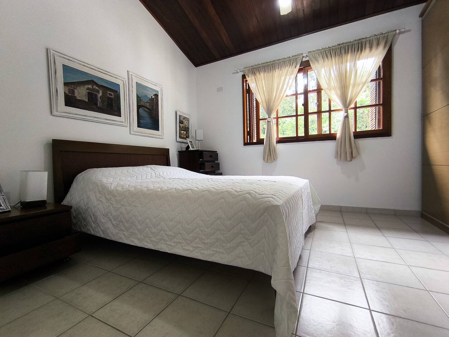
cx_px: 224
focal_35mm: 16
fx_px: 208
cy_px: 168
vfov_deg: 78.1
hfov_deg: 94.5
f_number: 2.2
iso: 160
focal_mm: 1.65
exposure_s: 1/60
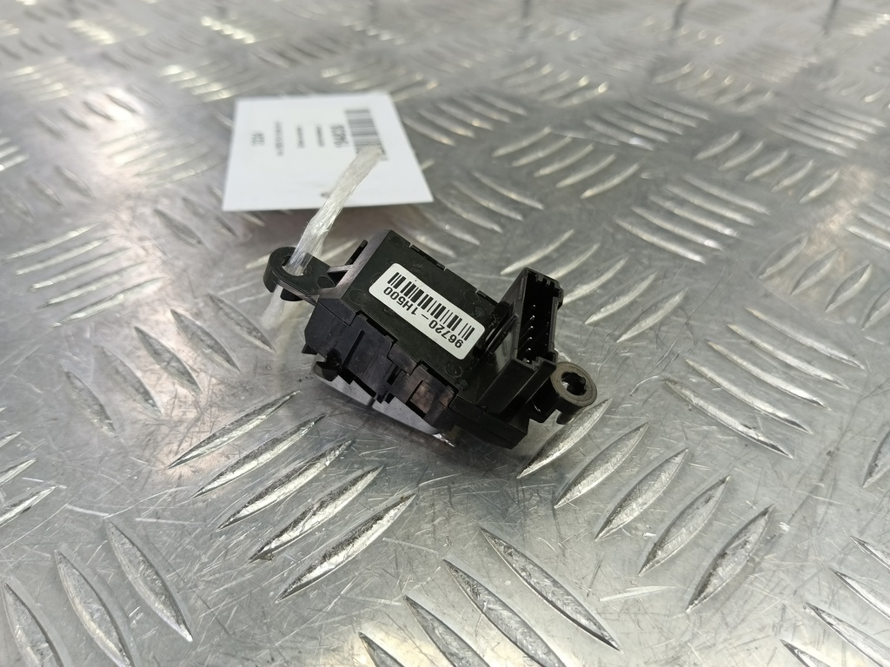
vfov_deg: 58.9
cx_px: 445
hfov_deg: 73.9
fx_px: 591
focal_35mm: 23
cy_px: 334
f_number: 1.6
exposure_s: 1/50
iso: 134
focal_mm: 4.11
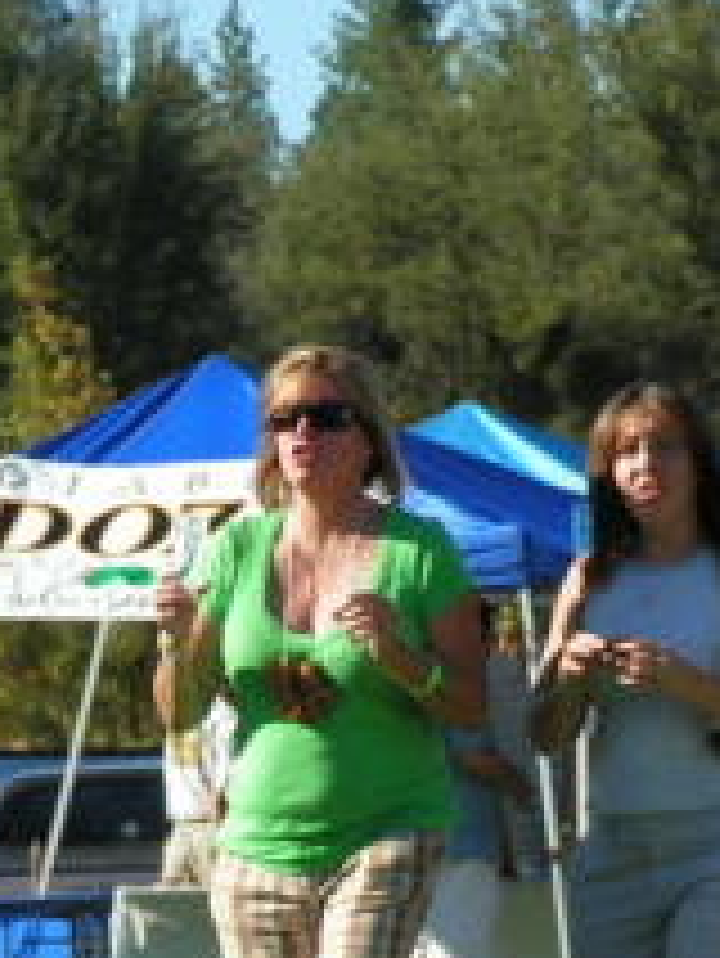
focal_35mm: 423
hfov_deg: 3.5
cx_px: 418
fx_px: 11719
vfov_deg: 4.7
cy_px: 825
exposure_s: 1/640
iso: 50
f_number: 3.5
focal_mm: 27.5
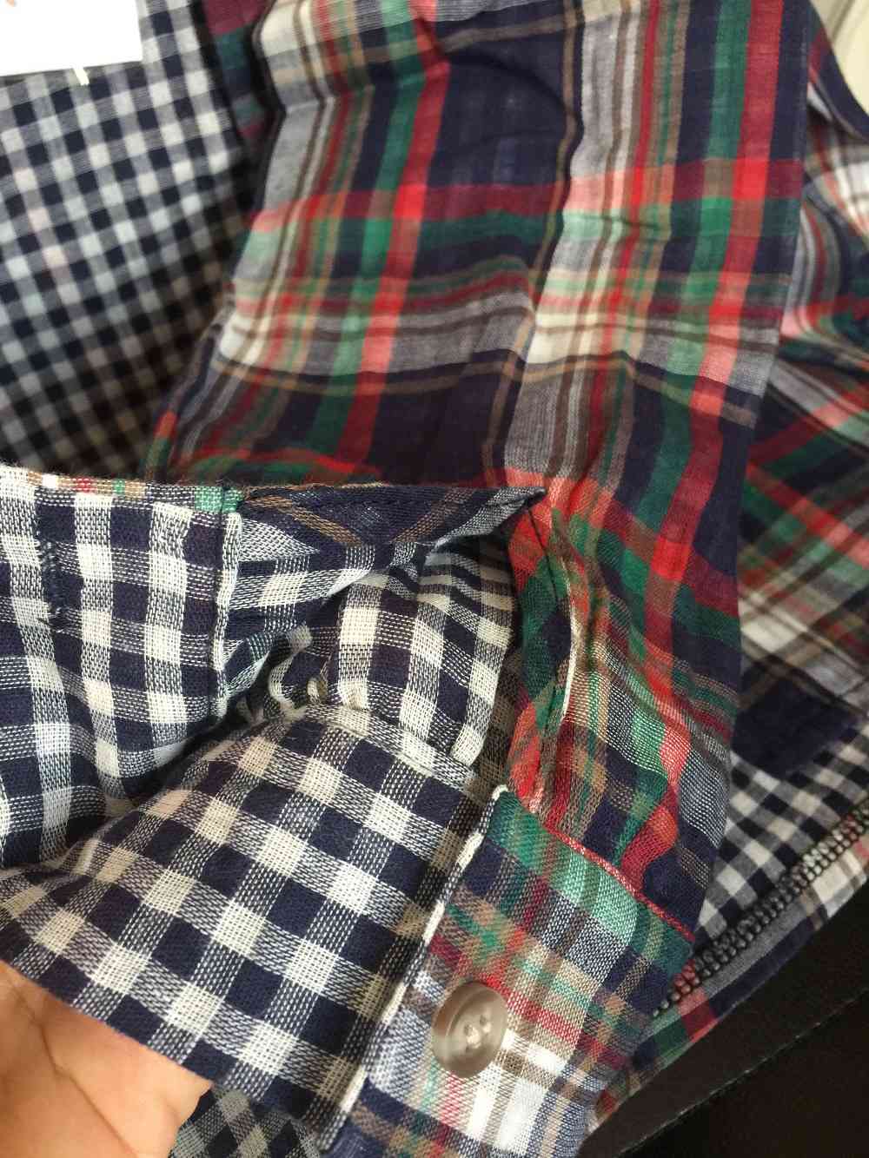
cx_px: 434
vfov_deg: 61.7
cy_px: 579
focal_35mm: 29
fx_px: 971
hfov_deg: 48.2
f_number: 2.2
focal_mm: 4.15
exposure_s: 1/17
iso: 100
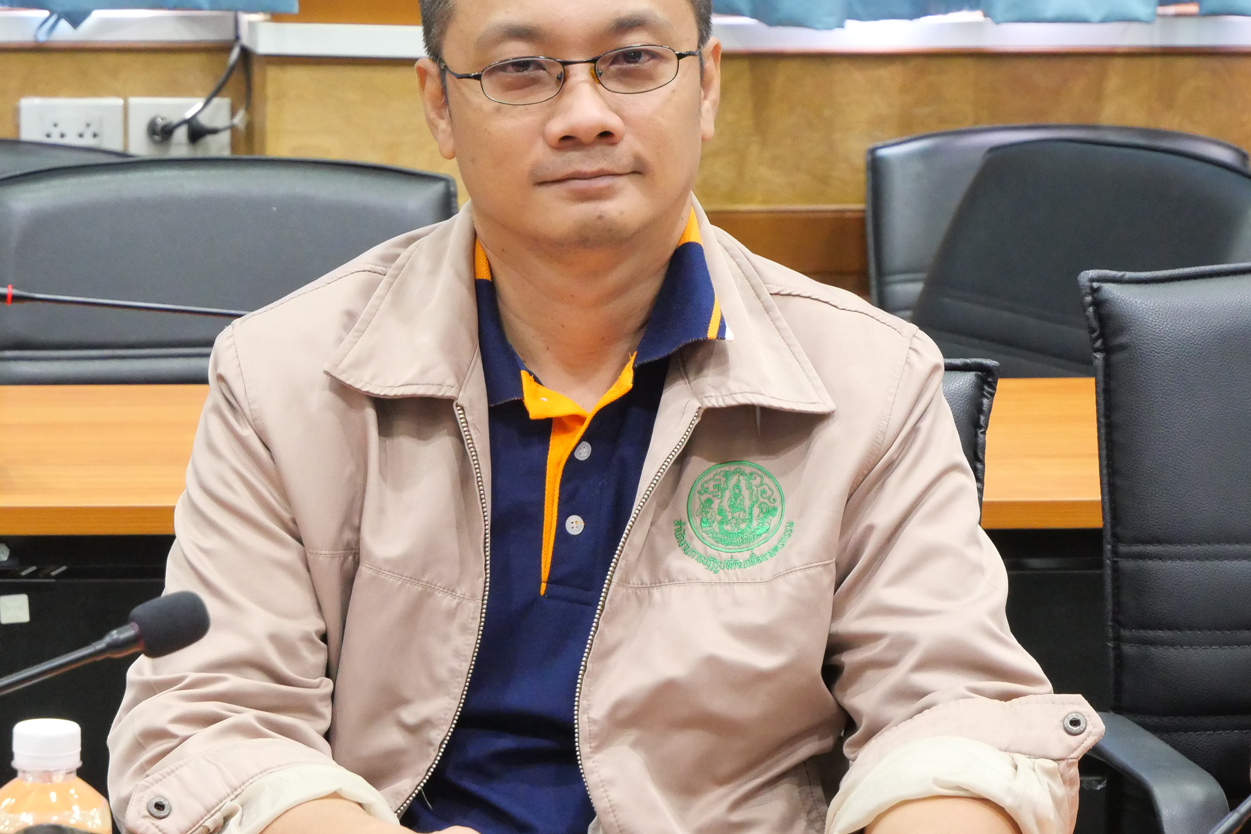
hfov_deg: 14.2
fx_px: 5004
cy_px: 400
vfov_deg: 9.5
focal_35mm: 144
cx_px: 569
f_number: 5.6
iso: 3200
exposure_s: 1/30
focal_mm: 49
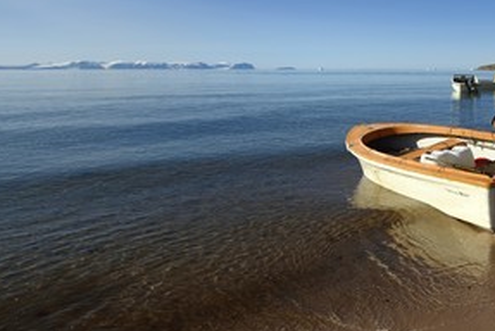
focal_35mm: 38
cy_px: 140
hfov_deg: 49.5
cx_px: 343
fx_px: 523
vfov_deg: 35.1
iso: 200
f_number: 9
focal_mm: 26
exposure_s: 1/640
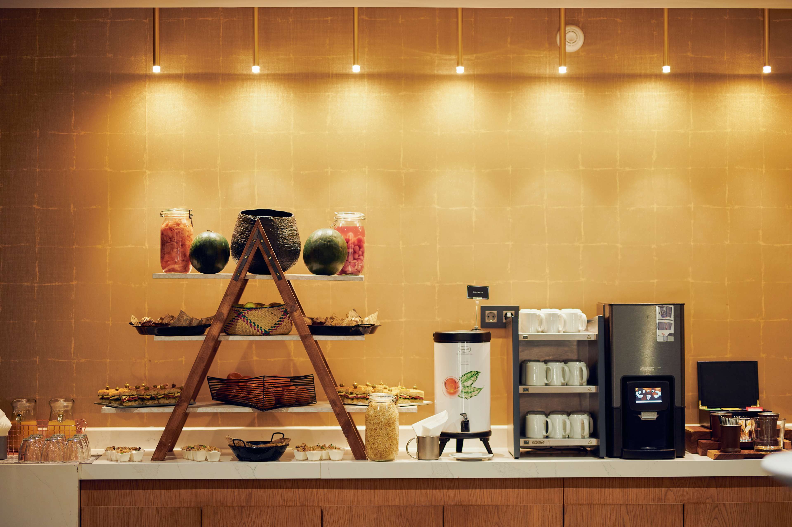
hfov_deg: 23.9
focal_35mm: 85
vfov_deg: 16.0
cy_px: 264
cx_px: 396
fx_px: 1869
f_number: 1.6
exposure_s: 1/80
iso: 640
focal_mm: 85
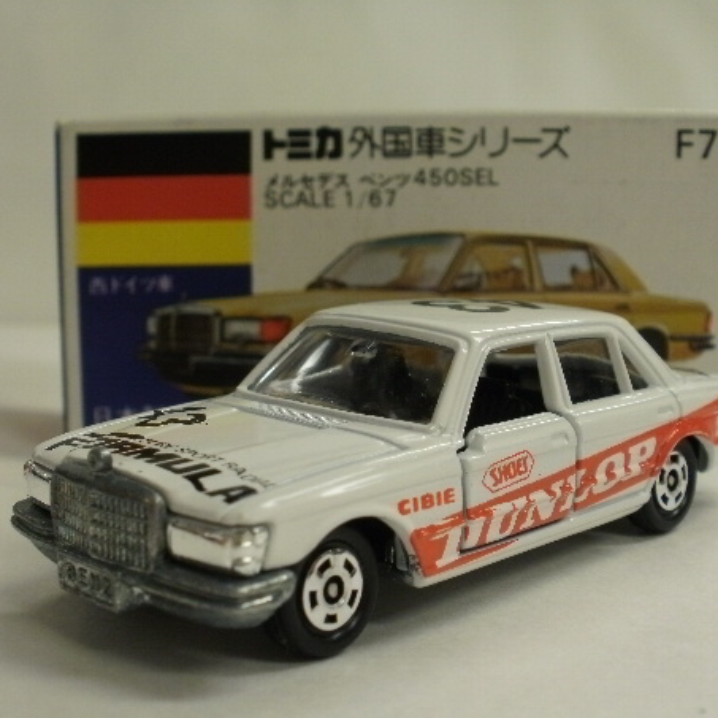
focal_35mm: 55
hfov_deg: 31.1
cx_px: 355
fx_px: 1291
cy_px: 376
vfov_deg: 31.1
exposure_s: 1/25
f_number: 4
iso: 125
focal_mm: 7.7
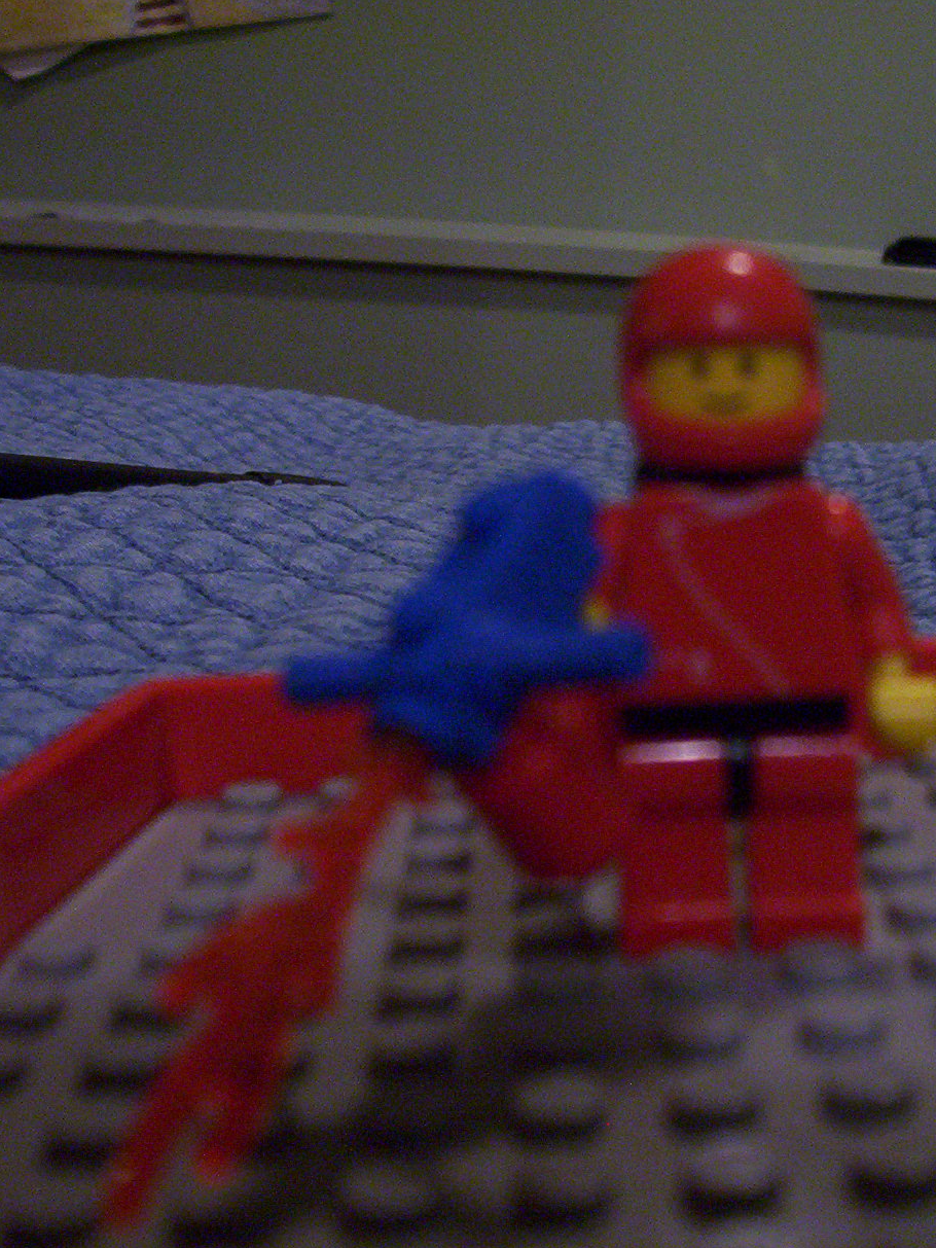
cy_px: 616
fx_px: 2091
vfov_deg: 33.2
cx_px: 664
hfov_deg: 25.0
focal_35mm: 58
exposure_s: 1/8
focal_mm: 5.77
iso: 200
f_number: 2.73
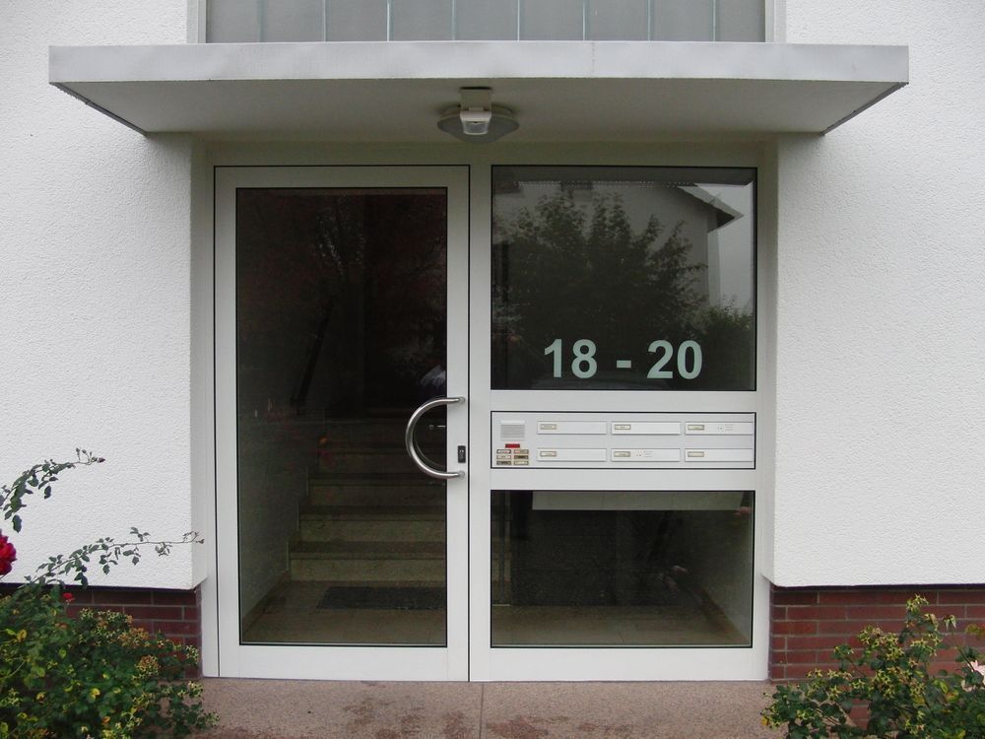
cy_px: 370
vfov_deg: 38.7
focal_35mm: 37
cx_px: 492
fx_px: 1053
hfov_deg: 50.1
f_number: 3.6
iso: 200
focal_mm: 6.42
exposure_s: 1/80
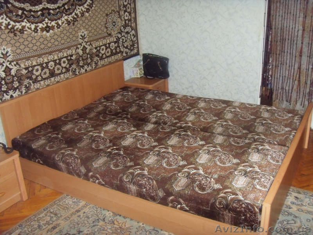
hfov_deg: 47.9
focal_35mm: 39
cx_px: 156
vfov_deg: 36.8
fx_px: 353
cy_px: 118
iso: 400
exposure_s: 1/45
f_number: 3.5
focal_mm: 6.6
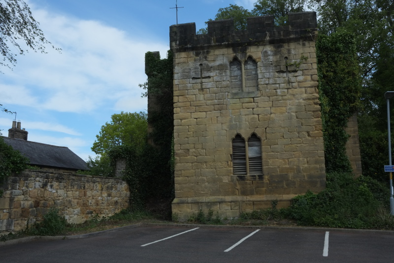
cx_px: 197
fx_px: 383
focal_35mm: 35
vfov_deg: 37.8
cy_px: 132
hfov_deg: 54.4
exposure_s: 1/450
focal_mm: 23
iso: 800
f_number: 13
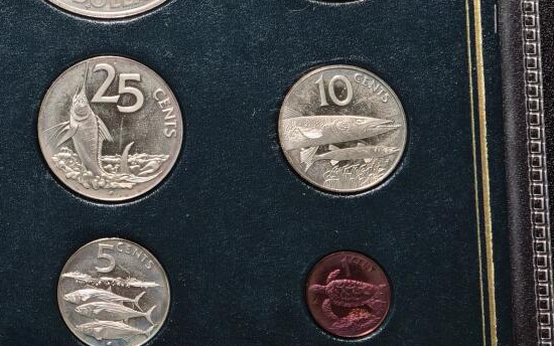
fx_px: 2446
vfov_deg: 8.1
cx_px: -99
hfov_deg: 12.6
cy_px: 27
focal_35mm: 162
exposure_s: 1/100
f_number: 2
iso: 640
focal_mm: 9
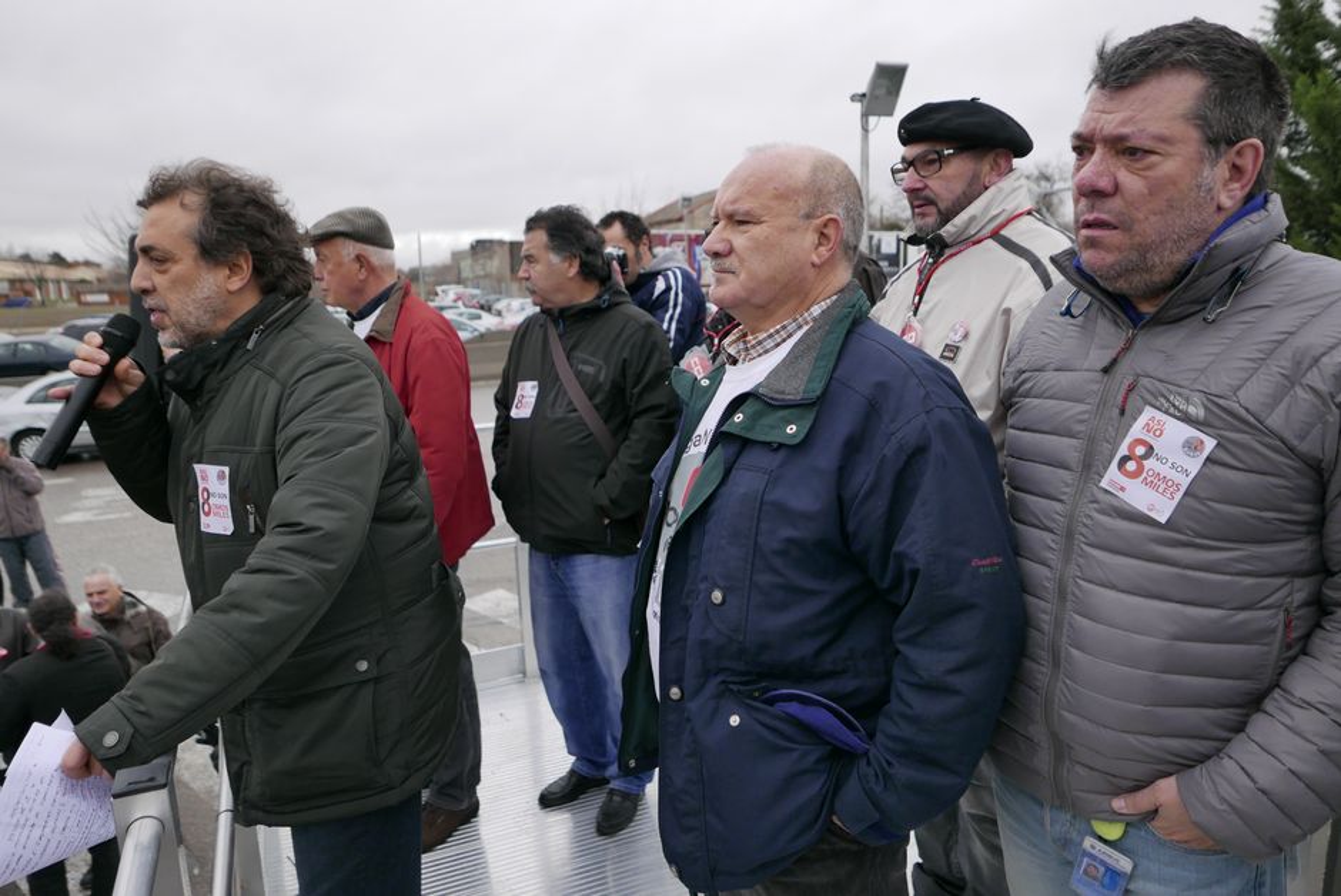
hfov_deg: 73.7
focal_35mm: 24
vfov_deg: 53.2
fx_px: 895
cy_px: 448
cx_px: 670
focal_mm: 10.9
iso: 200
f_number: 1.7
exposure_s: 1/1000
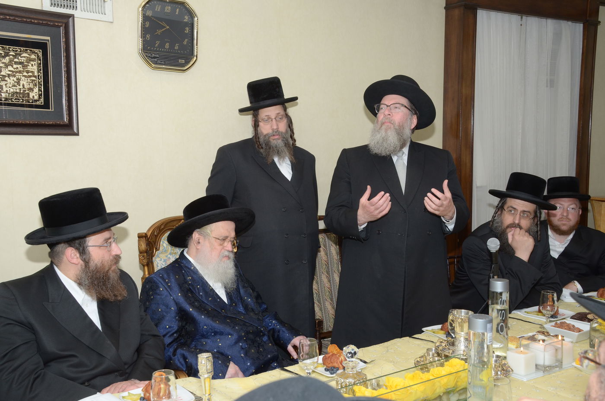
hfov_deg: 49.6
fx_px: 654
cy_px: 200
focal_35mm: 39
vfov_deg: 34.1
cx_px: 302
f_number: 8
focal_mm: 26
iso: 400
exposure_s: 1/60
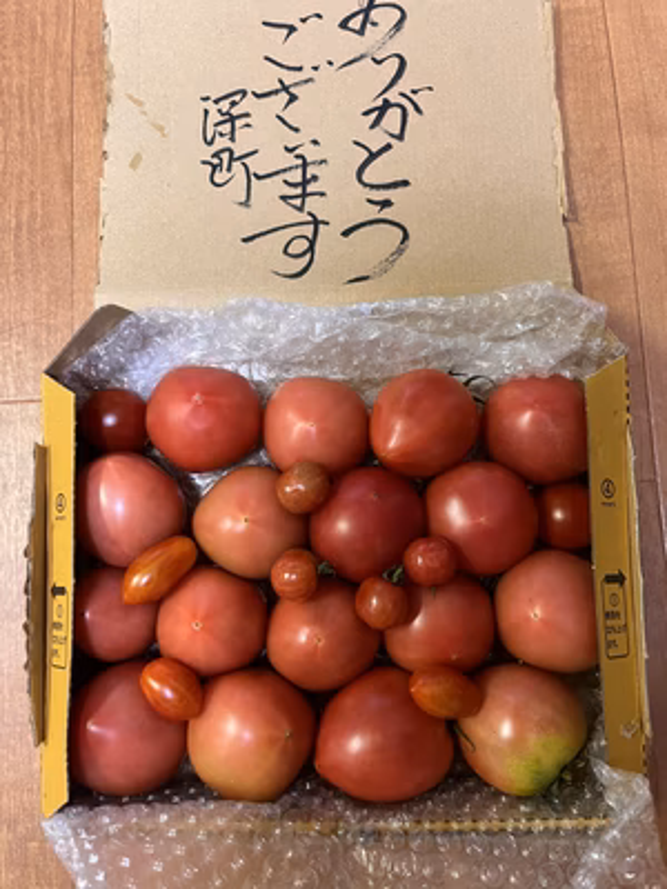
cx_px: 334
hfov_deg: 53.1
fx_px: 668
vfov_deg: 67.3
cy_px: 444
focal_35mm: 26
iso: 400
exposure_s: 1/60
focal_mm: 5.1
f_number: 1.6
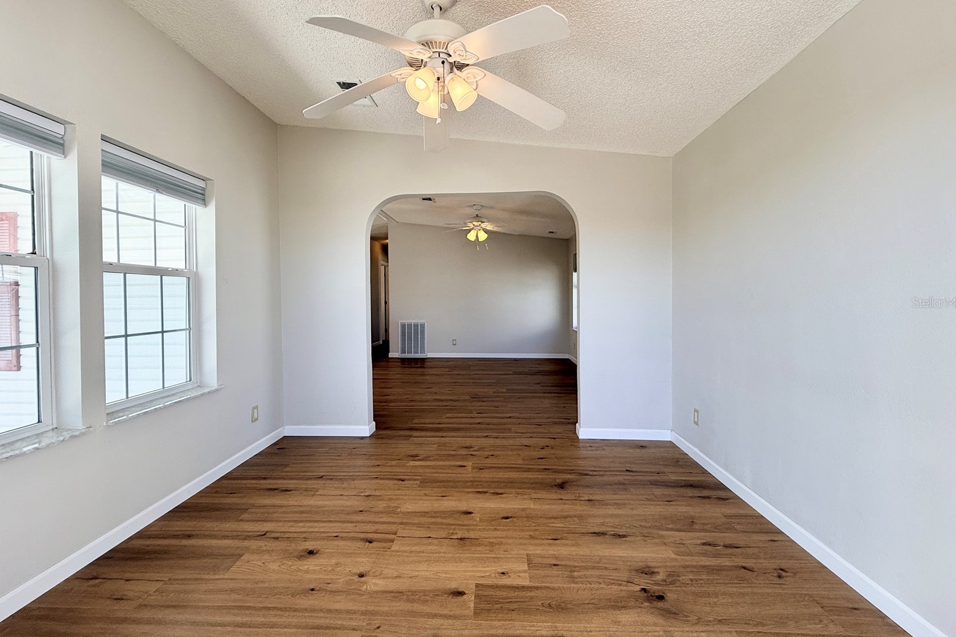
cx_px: 478
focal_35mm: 15
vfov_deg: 77.3
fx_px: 398
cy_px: 302
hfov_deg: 100.4
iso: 50
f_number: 2.2
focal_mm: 2.22
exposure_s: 1/139
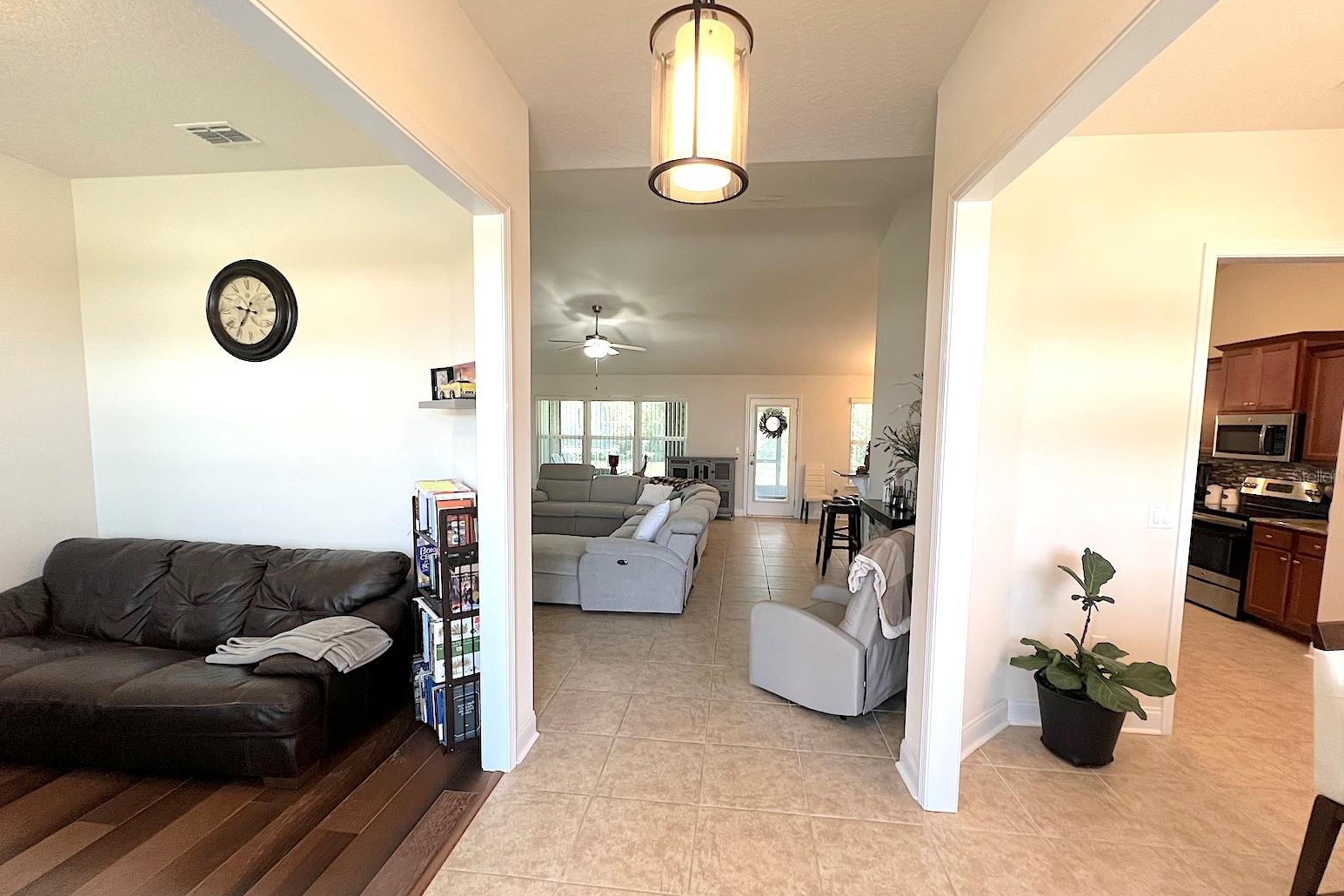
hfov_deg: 104.3
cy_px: 476
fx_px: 523
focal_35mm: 14
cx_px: 679
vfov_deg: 81.1
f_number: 1.8
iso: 250
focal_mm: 1.57
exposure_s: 1/120
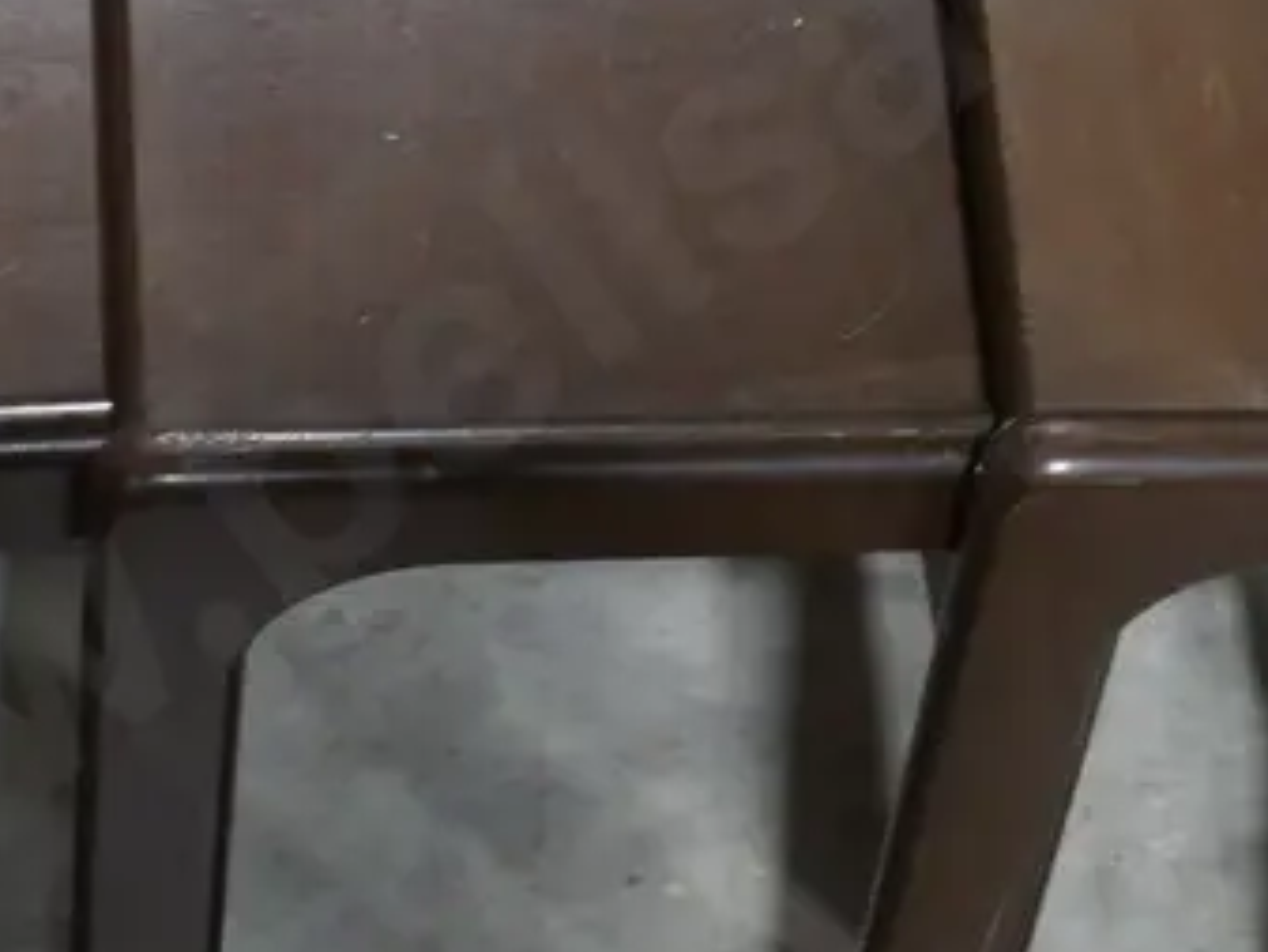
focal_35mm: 152
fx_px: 5570
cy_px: -81
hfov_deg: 12.9
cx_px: 1065
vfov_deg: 9.7
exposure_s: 1/60
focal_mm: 25
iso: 640
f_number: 5.3
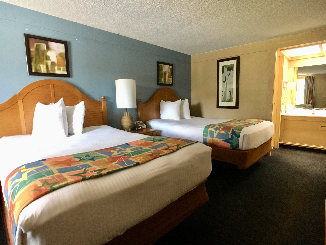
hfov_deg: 61.7
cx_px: 163
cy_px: 122
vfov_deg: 48.2
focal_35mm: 29
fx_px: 273
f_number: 2.2
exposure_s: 1/30
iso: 200
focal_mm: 4.15
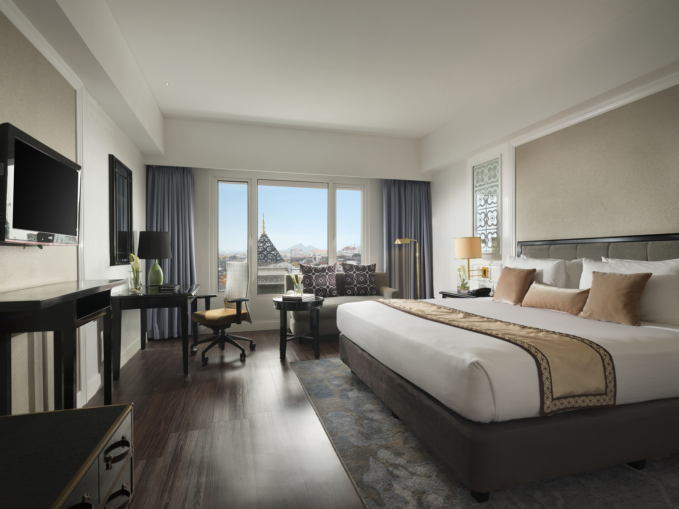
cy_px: 254
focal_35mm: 18
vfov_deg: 71.6
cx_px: 340
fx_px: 353
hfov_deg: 87.8
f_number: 11
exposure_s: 1/8
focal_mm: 23
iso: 200
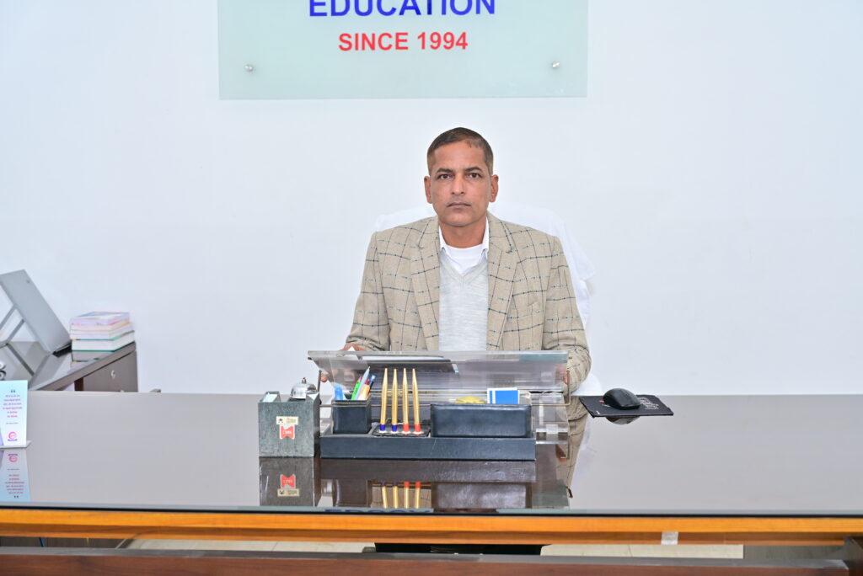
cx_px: 432
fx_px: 1103
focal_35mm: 46
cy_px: 288
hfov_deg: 42.7
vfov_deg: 29.3
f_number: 4
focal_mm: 46
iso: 500
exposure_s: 1/125
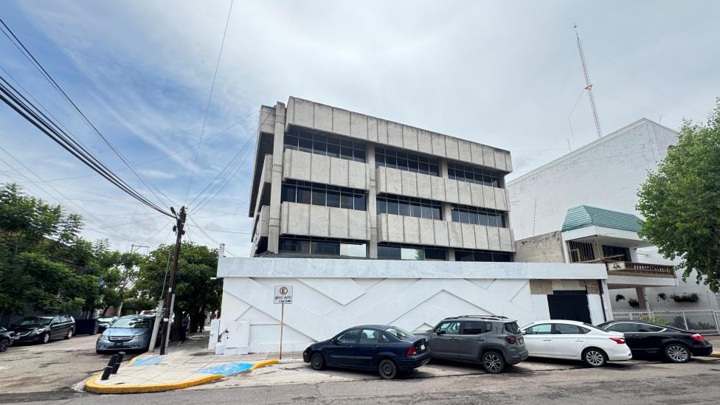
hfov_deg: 99.4
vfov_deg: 66.5
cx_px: 365
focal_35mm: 16
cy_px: 241
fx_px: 305
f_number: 2.2
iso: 50
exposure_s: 1/675
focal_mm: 2.22
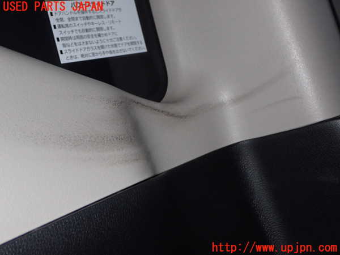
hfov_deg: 38.2
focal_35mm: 50
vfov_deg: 29.1
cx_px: 170
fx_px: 491
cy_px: 128
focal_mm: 9.01
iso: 500
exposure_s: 1/50
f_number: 9
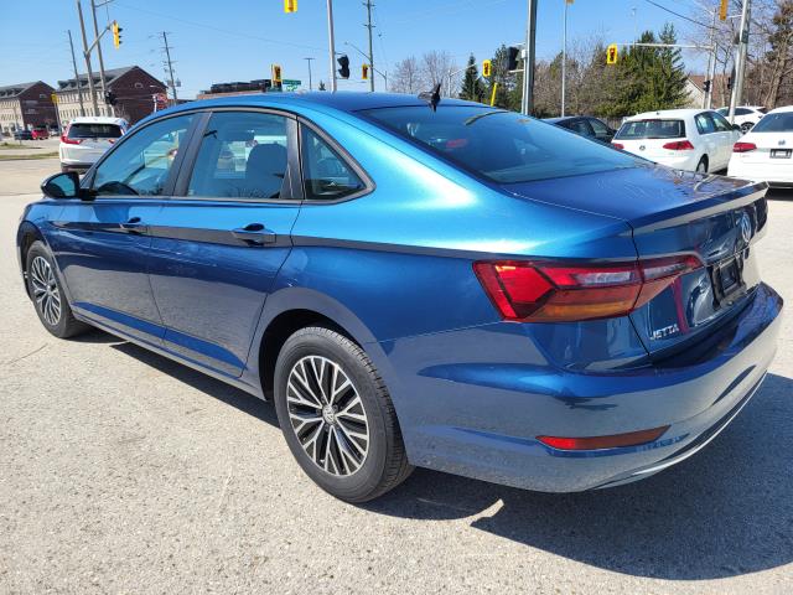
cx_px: 396
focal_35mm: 26
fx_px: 596
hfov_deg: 67.3
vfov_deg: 53.1
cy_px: 298
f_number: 1.8
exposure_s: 1/1920
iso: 40
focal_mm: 5.4
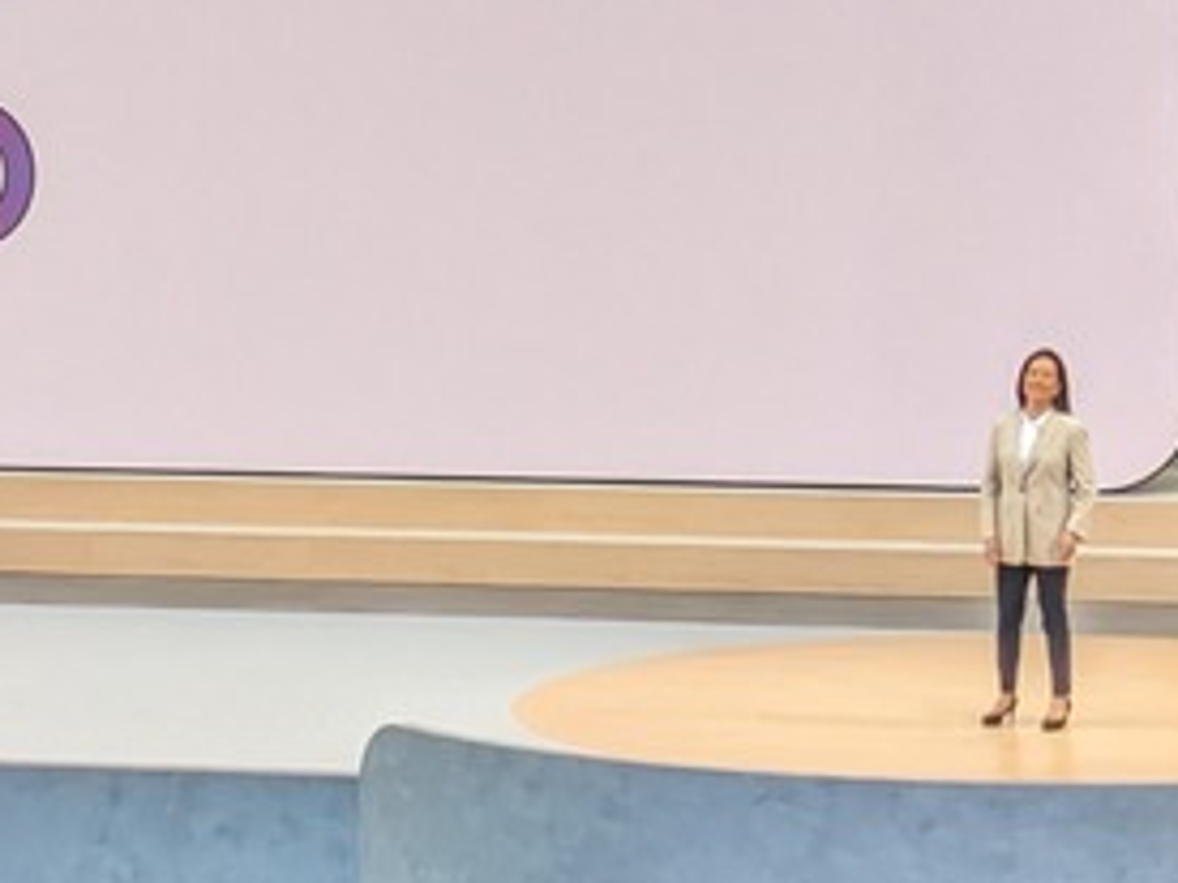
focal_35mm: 139
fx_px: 4728
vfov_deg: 10.6
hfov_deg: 14.2
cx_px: 535
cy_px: 105
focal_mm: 4.53
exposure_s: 1/570
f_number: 1.7
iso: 72
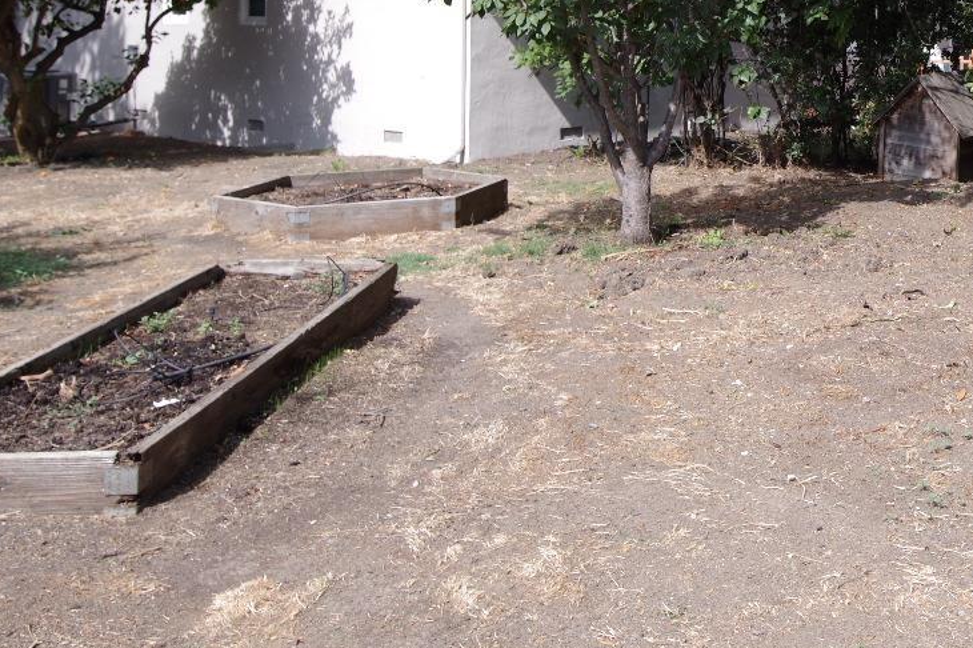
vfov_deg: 25.8
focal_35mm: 50
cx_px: 993
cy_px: 17
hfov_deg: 35.5
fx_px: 1351
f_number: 8
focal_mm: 19
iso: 160
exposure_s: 1/250
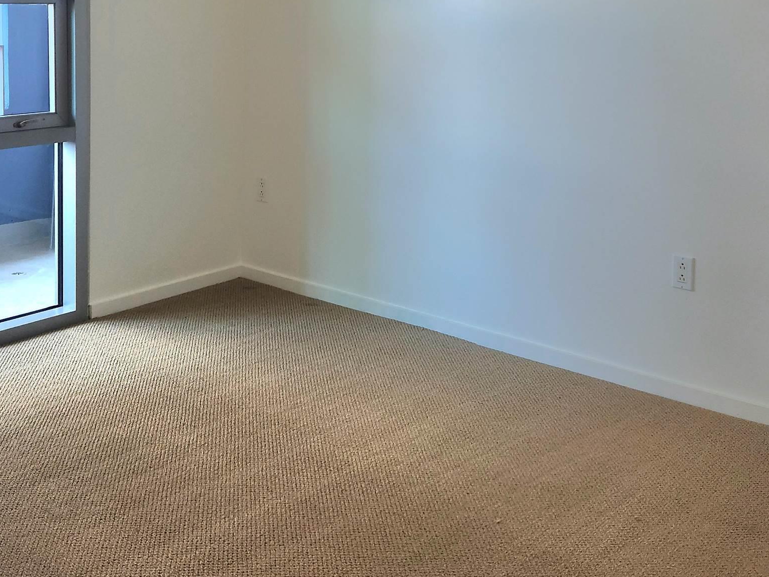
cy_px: 100
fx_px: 1022
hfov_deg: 41.2
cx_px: 341
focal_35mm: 46
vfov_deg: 30.6
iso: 50
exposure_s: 1/60.2
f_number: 1.8
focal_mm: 5.4
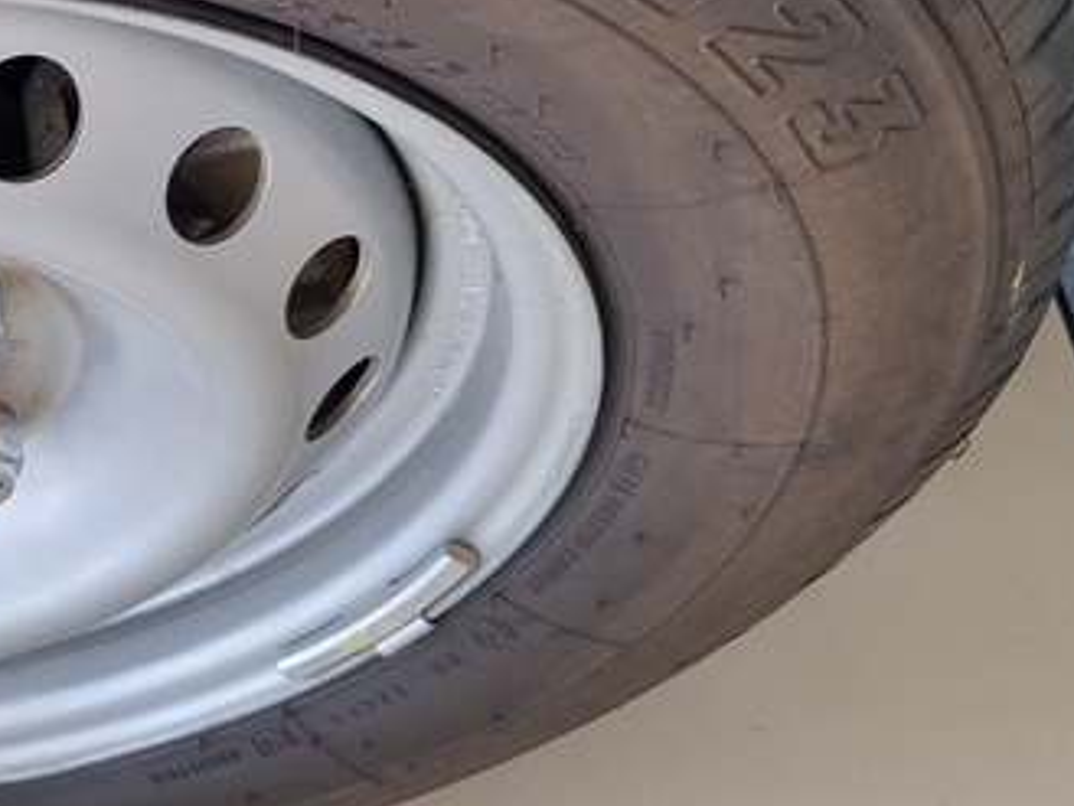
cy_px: 131
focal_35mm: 81
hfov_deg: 22.4
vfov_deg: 18.0
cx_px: -193
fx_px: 2514
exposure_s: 1/103
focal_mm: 5.4
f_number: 1.8
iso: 50
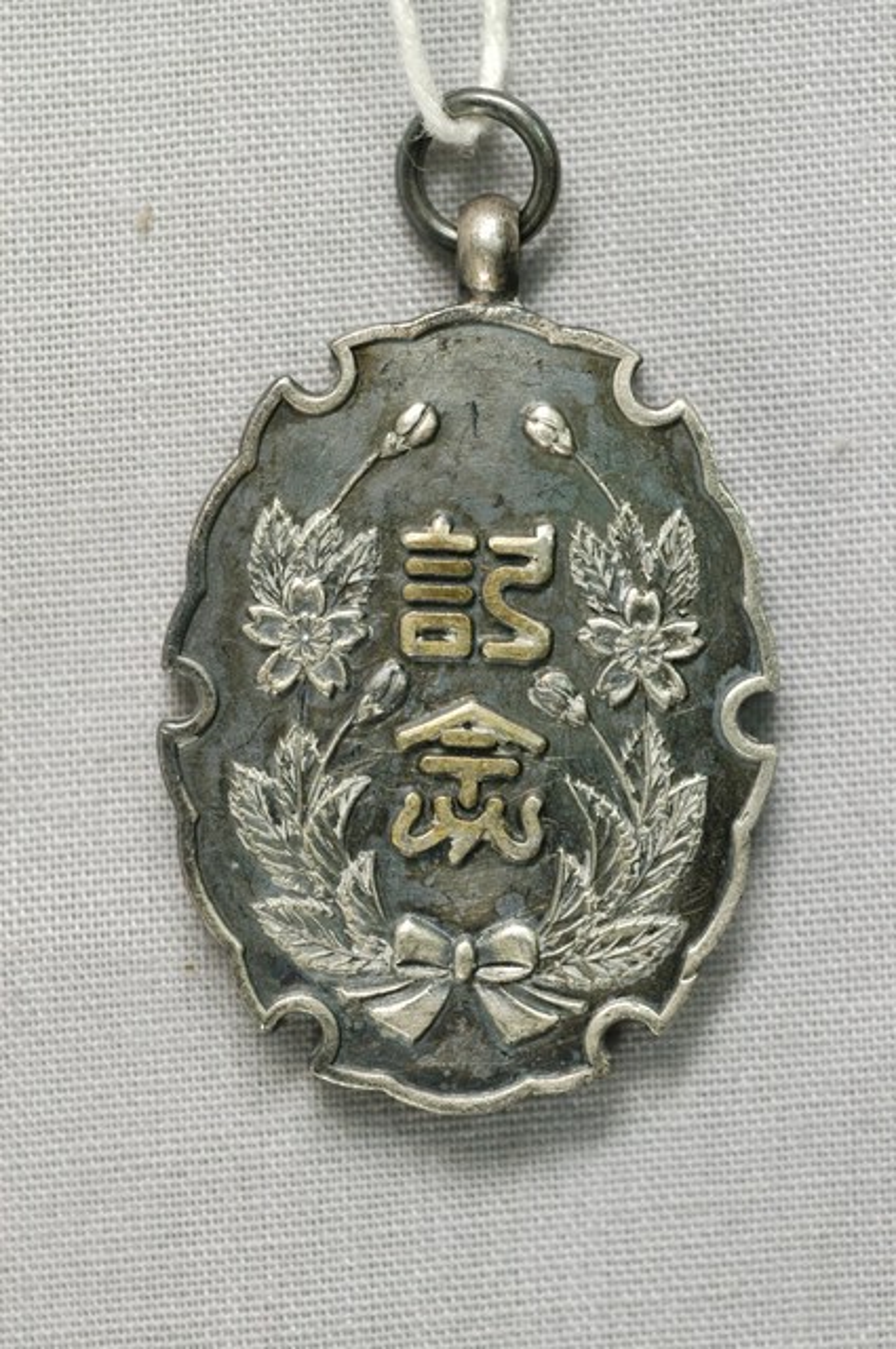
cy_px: 674
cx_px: 448
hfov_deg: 15.1
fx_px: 3369
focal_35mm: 90
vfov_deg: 22.6
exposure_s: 1/20
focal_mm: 60
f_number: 8
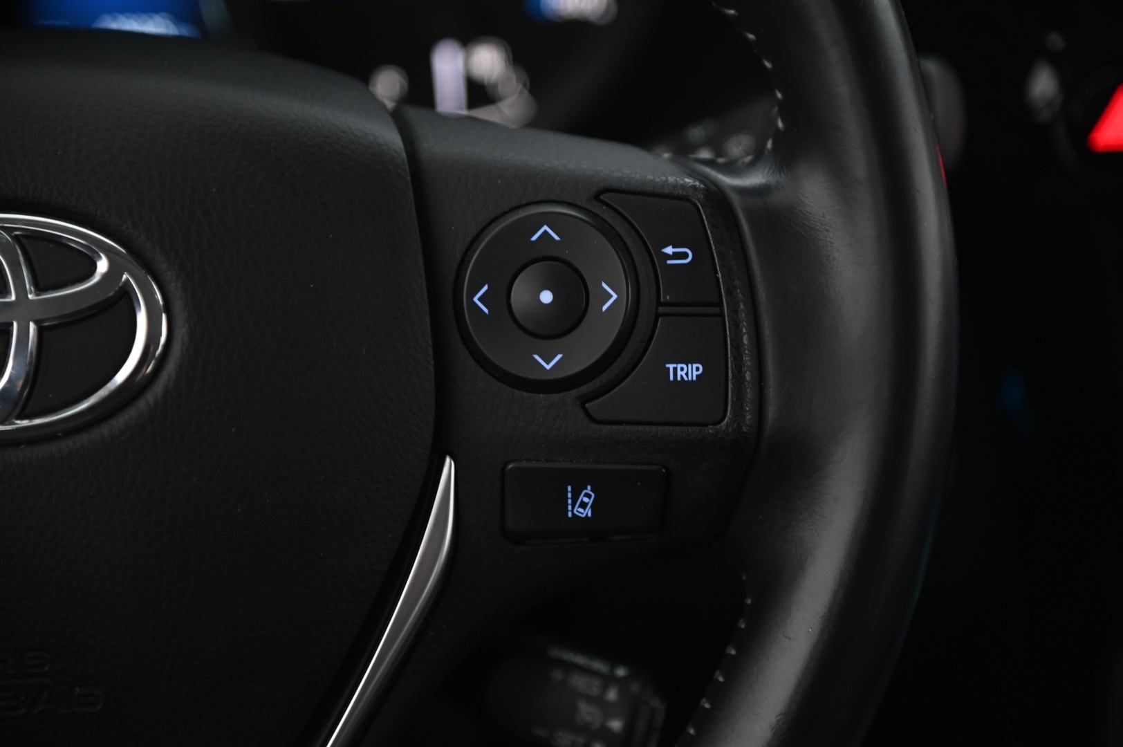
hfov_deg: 17.1
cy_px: 374
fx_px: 3740
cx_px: 562
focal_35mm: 120
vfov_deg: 11.4
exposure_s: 1/15
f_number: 4
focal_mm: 120
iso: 2000
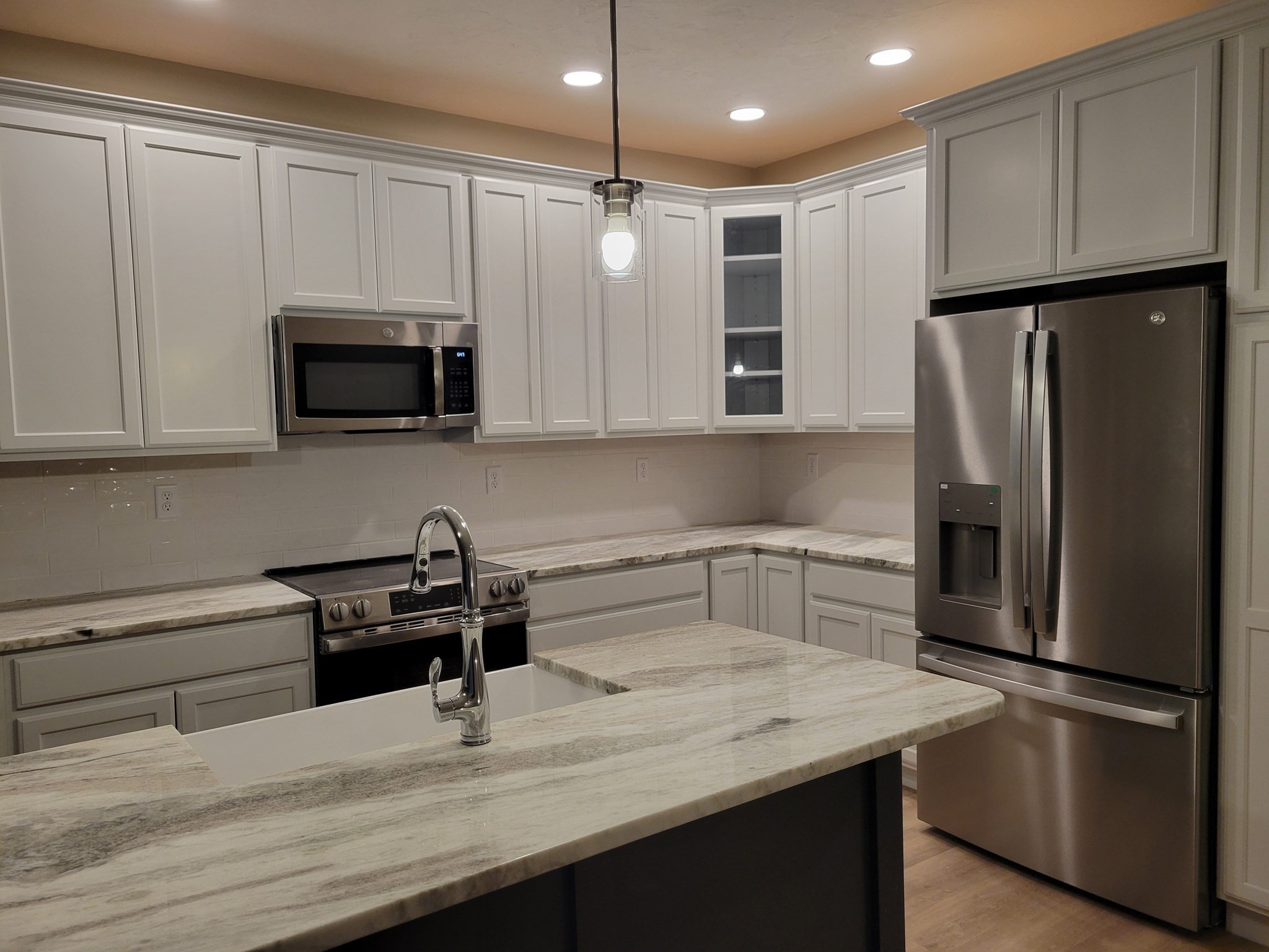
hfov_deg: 67.3
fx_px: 953
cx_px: 634
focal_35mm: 26
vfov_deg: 53.1
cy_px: 476
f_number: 1.8
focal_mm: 5.4
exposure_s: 1/120
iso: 160
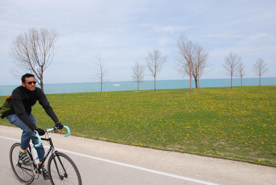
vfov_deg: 48.0
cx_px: 138
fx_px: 207
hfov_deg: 67.3
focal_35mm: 27
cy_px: 92
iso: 400
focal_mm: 18
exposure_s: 1/500
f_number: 11
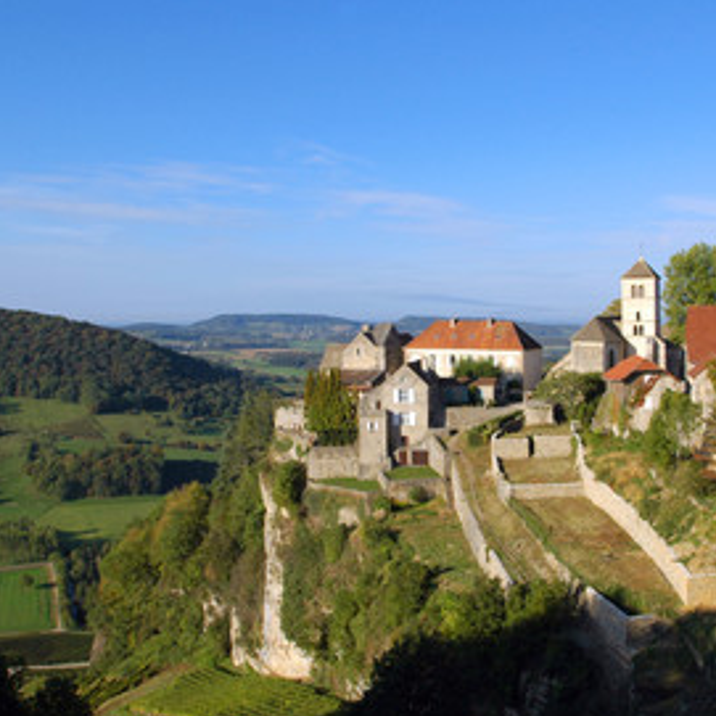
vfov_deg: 48.9
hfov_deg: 48.4
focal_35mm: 34
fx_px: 788
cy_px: 362
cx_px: 448
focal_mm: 17
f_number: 11
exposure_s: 1/200
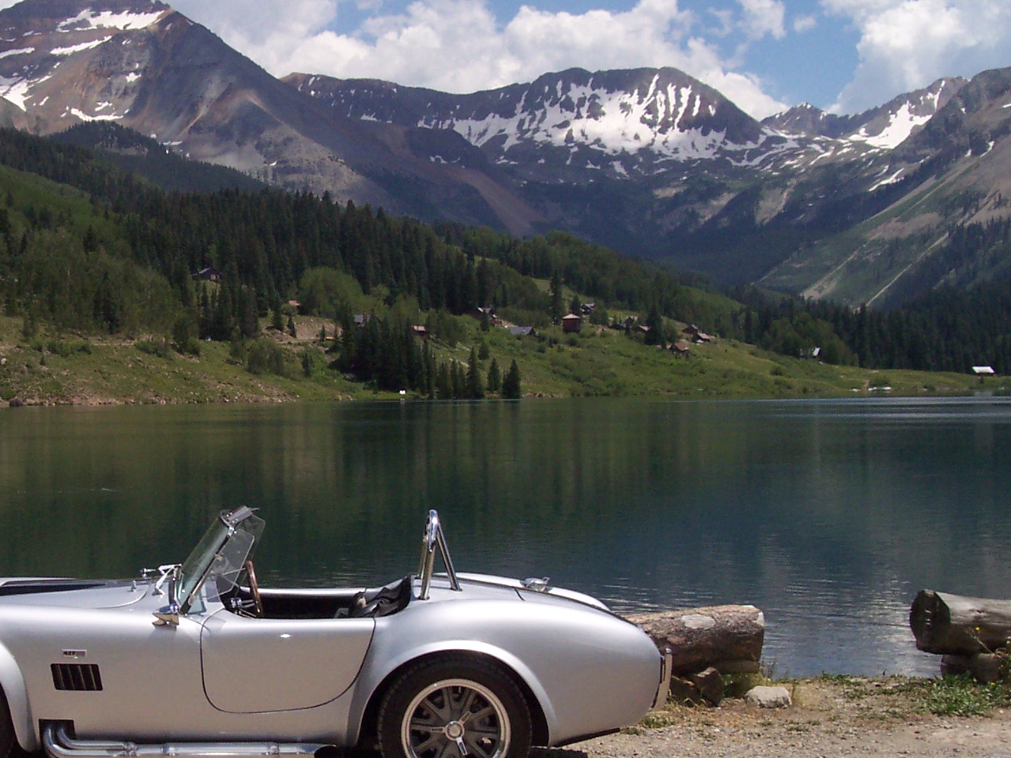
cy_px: 416
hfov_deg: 28.9
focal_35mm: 66
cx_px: 246
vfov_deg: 22.2
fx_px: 1927
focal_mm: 8
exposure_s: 1/1000
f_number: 4.8
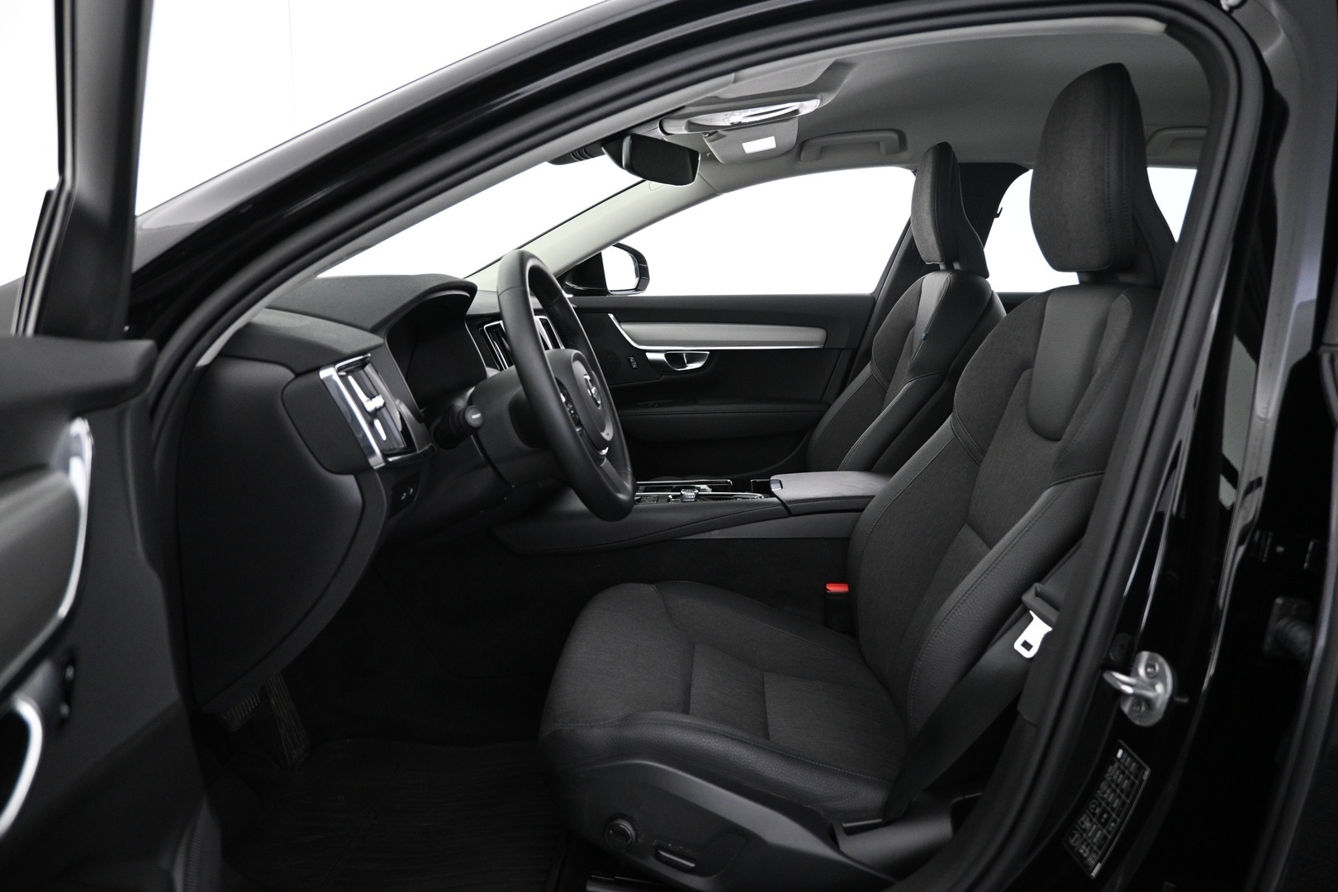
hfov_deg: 73.7
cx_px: 669
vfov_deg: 53.1
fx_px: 892
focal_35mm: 24
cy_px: 446
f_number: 3.5
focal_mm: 16
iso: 1600
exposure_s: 1/40
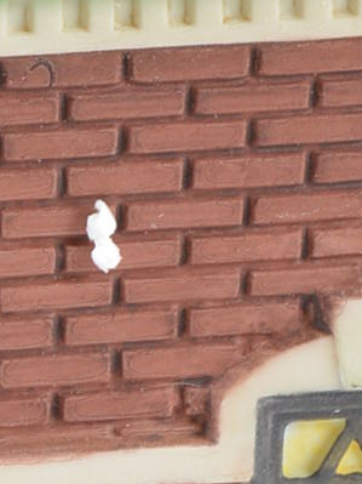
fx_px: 7282
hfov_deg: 2.8
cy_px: 361
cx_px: -136
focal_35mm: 522
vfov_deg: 3.8
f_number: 11
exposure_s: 1/160
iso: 100
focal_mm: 48
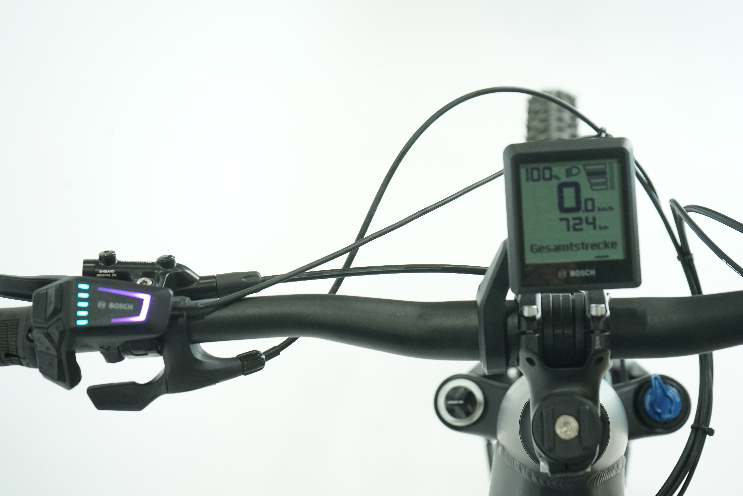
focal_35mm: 49
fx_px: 1011
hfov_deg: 40.3
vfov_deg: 27.5
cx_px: 372
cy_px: 248
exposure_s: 1/200
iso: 2500
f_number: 5.6
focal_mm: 49
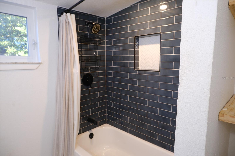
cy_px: 78
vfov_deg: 55.1
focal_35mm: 23
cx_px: 118
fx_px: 150
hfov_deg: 76.1
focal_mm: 15
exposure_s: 1/60
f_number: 4.5
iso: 1250
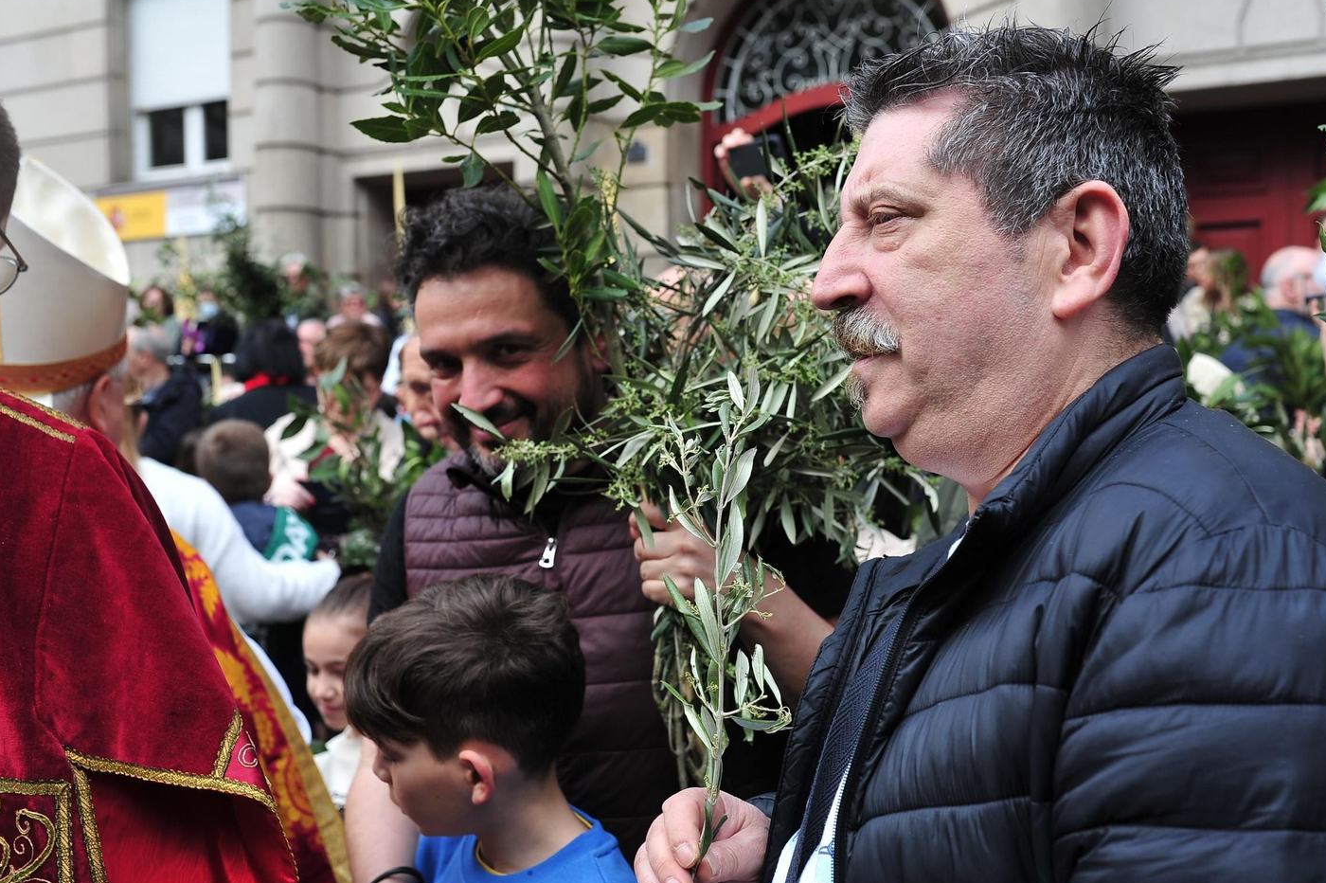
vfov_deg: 33.3
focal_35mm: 40
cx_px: 710
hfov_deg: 48.4
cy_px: 491
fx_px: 1473
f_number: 5.6
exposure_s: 1/500
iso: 400
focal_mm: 35
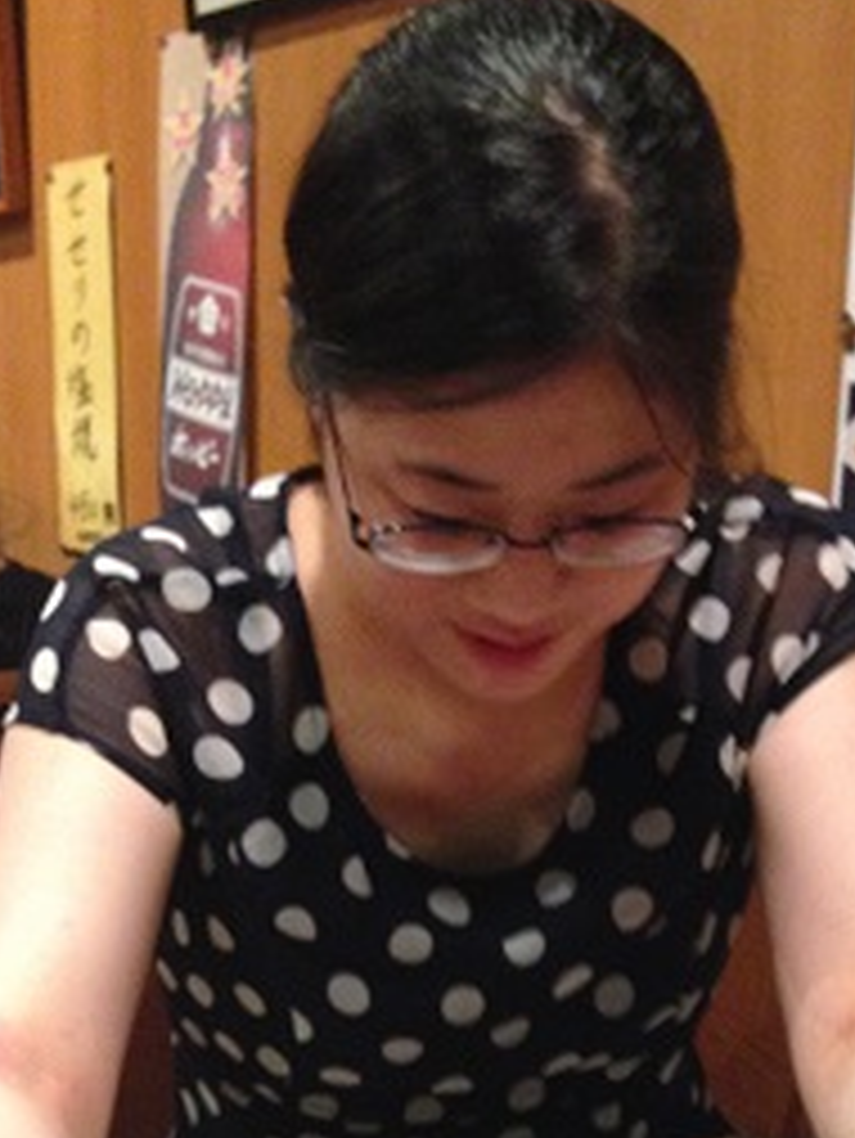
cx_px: 423
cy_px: 1035
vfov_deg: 29.0
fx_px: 2106
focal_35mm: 64
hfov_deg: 23.0
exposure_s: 1/17
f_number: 2.4
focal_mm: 4.12
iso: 400
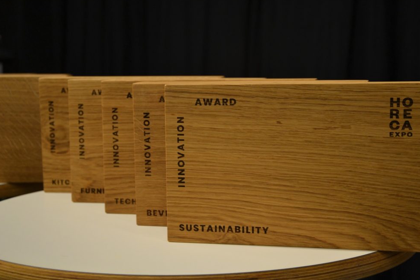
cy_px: 141
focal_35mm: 66
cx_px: 218
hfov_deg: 30.5
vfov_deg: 20.6
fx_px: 770
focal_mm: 42
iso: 500
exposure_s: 1/15
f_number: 4.8
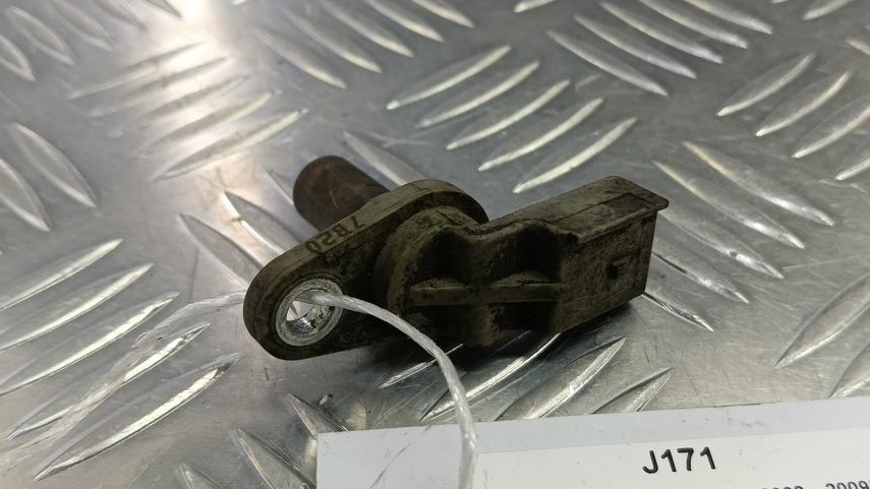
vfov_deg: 38.9
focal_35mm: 30
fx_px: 692
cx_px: 463
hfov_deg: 64.2
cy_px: 268
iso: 121
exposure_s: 1/50
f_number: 1.6
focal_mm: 4.11
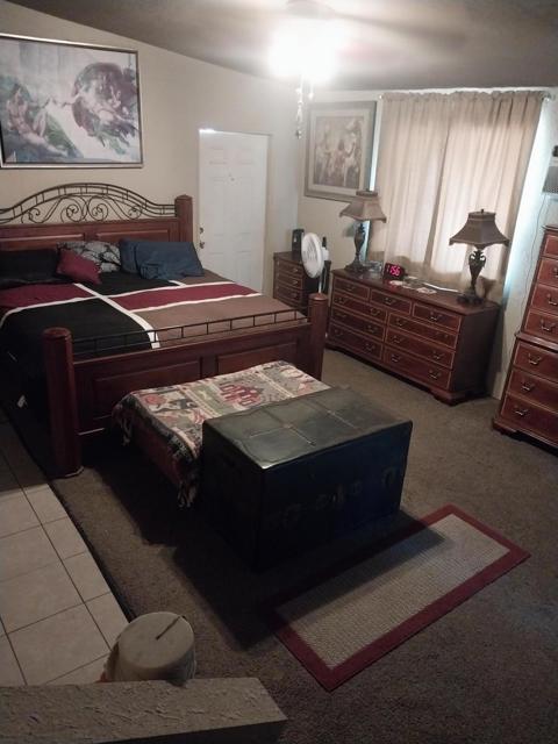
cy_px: 372
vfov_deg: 67.3
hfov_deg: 53.1
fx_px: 559
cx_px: 279
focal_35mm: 26
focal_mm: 4
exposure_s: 1/24
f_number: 1.8
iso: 1000
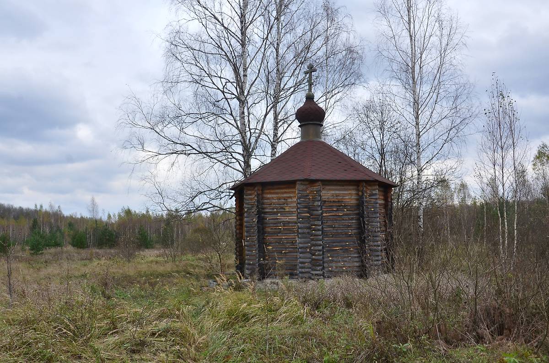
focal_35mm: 36
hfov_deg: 53.2
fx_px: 548
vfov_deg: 36.7
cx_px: 274
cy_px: 182
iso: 100
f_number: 9
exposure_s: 1/125
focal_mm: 24
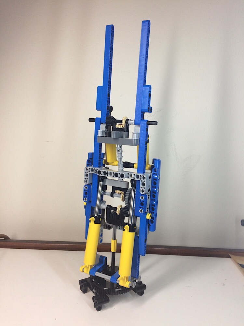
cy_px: 163
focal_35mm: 29
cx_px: 122
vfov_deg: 61.7
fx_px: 273
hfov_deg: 48.2
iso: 50
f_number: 2.2
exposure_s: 1/50
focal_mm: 4.15
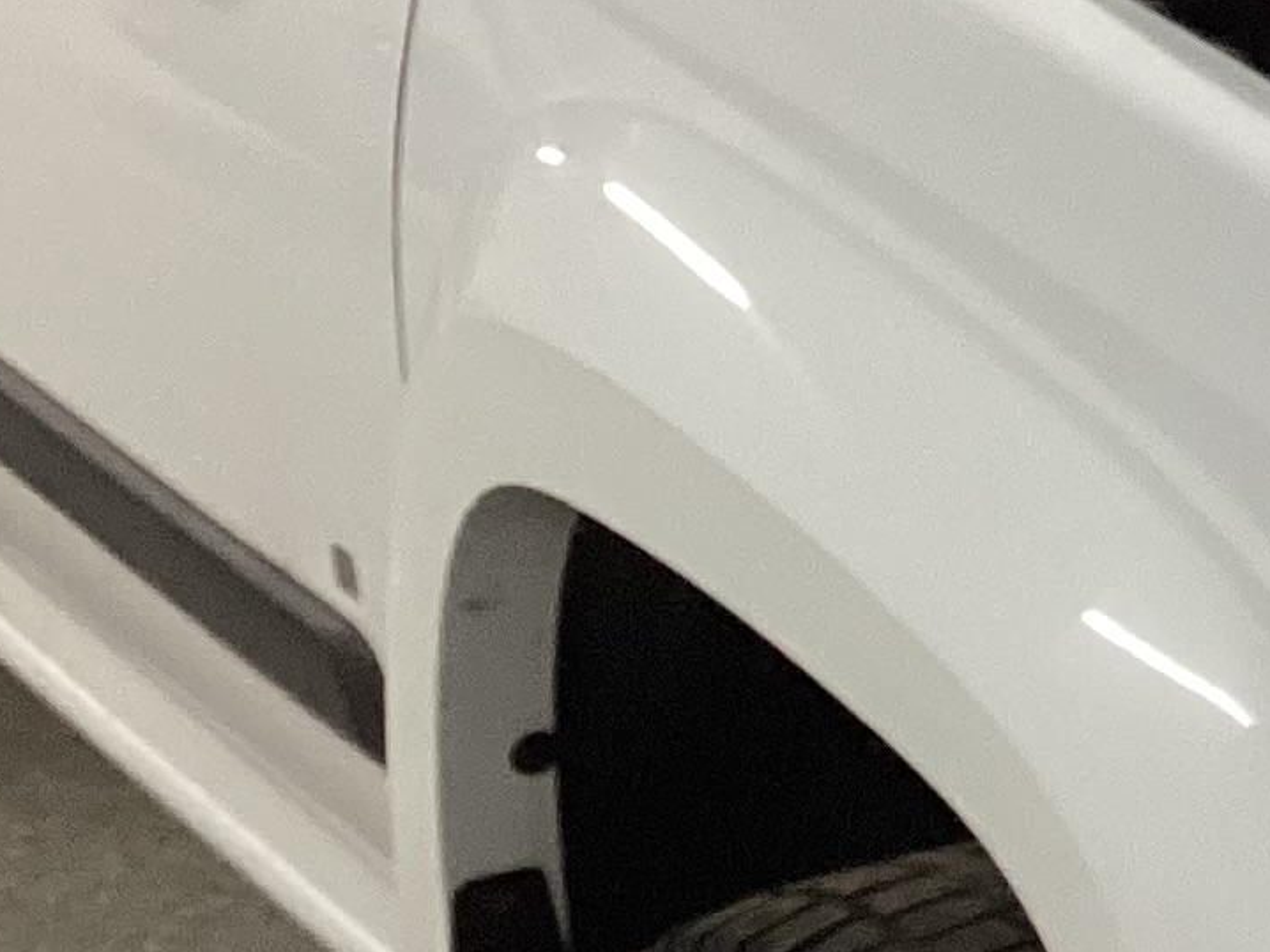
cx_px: 1786
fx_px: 5171
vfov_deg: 10.5
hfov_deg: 13.4
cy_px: 375
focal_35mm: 141
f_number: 2.4
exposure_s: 1/60
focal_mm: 3.3
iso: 200
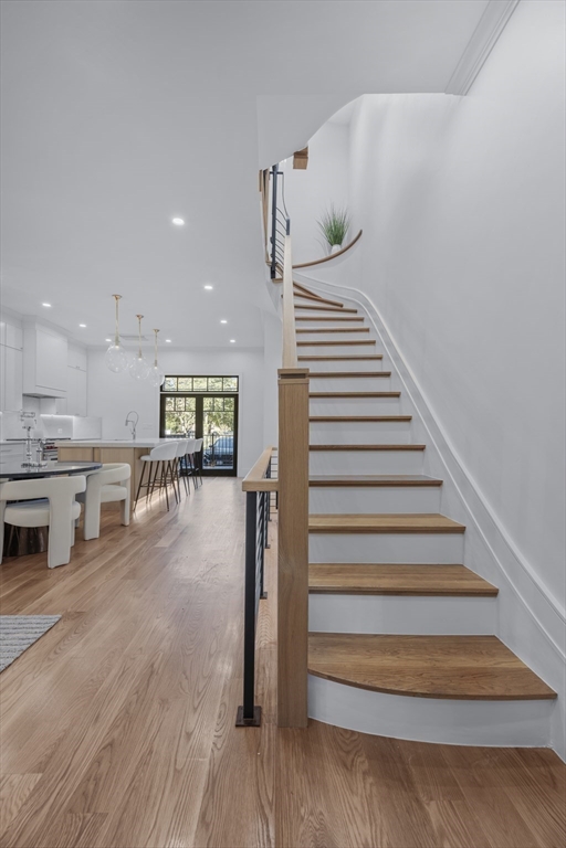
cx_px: 283
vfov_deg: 104.3
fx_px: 330
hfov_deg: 81.2
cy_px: 424
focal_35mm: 14
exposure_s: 1/8
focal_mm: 14
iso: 100
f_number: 8
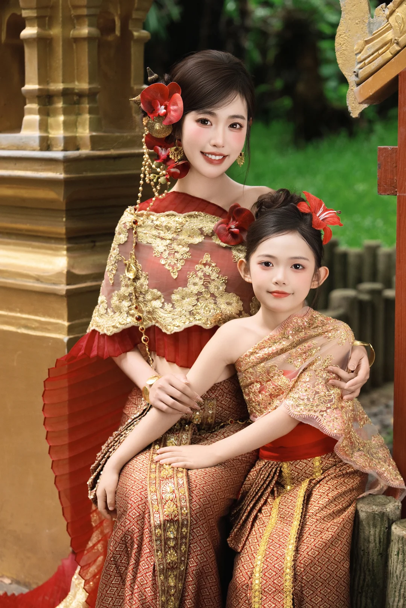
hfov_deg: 18.2
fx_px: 1269
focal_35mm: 75
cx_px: 203
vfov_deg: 27.0
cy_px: 304
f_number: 2.2
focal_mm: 50
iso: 200
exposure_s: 1/500
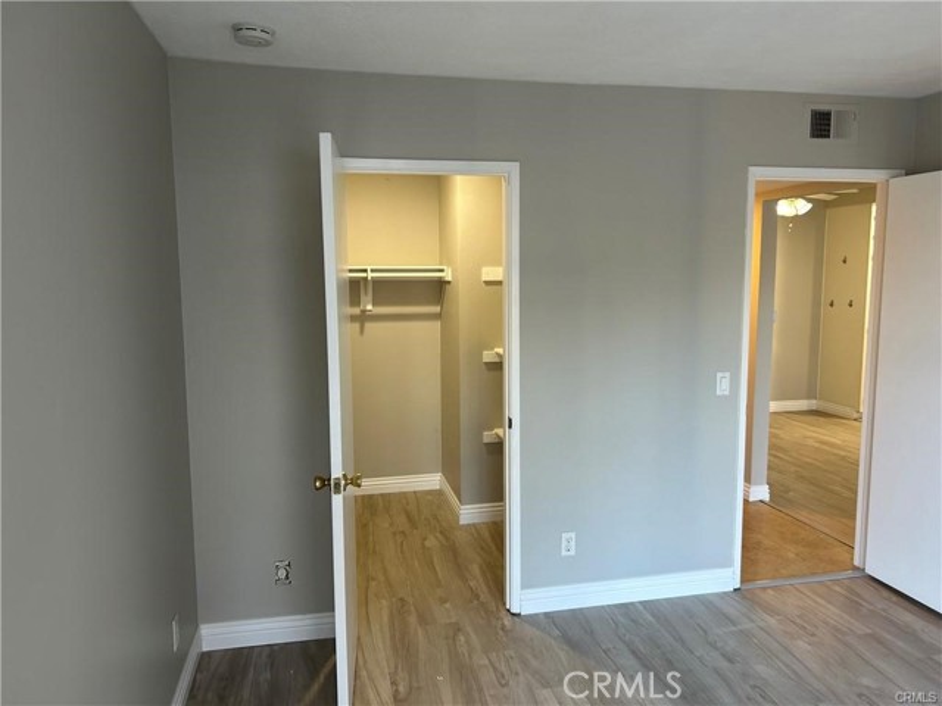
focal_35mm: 26
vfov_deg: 53.1
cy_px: 353
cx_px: 471
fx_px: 708
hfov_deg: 67.3
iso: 80
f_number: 1.5
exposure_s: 1/60
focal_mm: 5.7
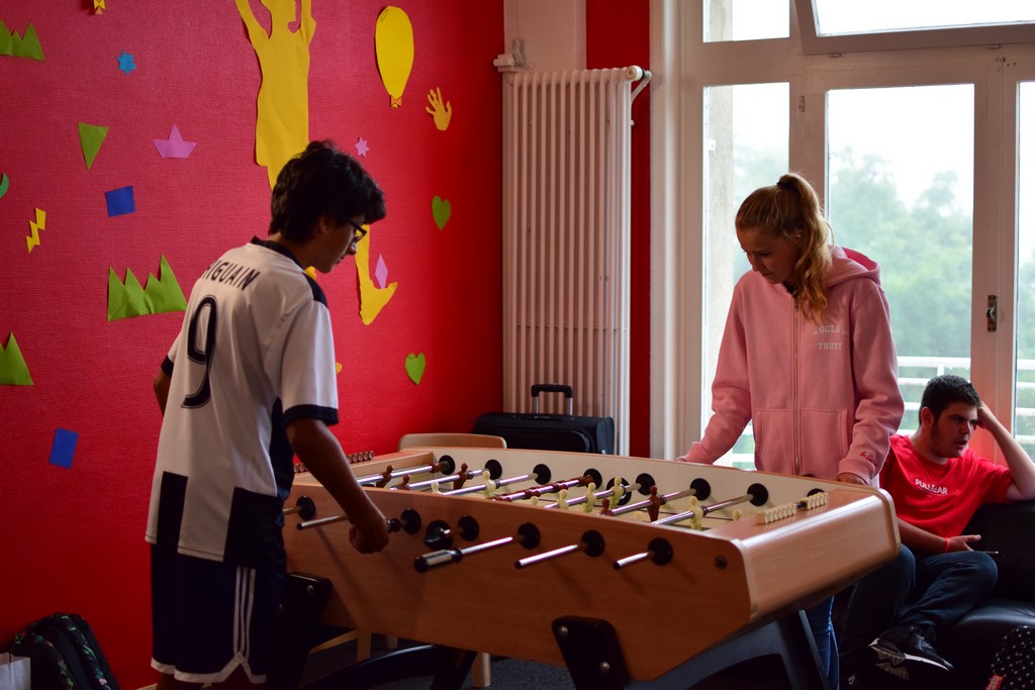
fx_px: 1509
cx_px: 518
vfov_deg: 25.8
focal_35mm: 52
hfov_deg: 37.8
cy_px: 345
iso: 720
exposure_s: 1/320
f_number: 1.8
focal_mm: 35
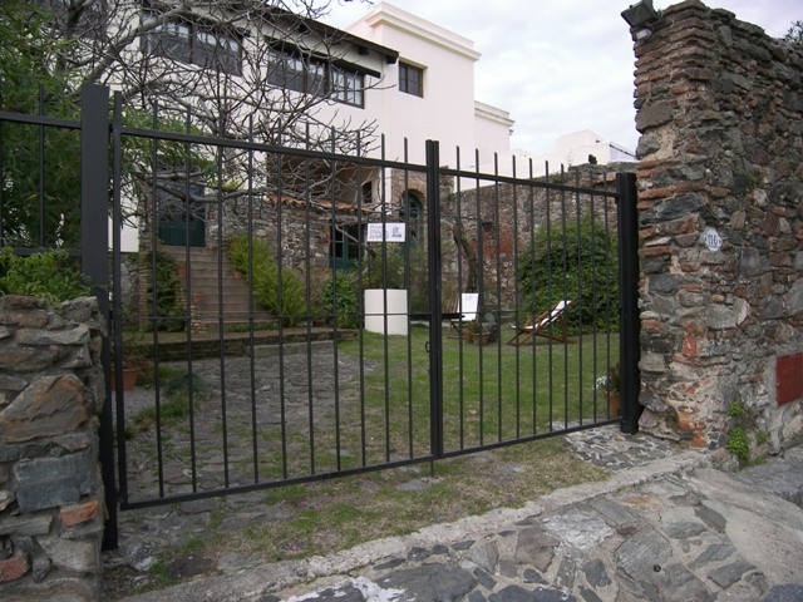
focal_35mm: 24
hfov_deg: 71.6
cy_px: 301
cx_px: 402
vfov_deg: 56.8
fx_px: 557
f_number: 2.8
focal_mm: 5
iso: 50
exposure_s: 1/400
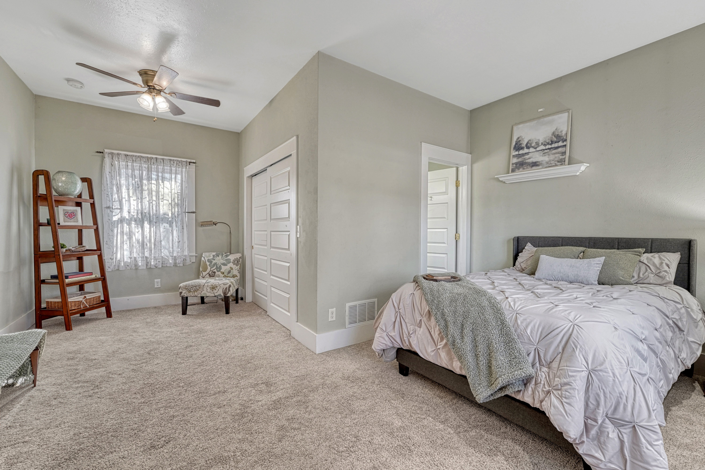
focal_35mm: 14
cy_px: 235
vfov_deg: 81.2
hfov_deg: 104.3
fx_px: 274
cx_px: 352
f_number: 8
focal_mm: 14
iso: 200
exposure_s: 1/200
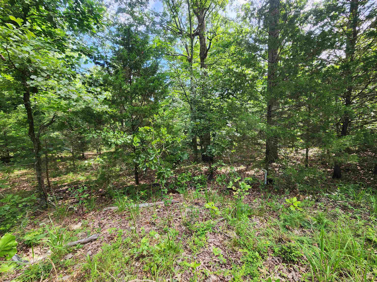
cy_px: 141
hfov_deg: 106.2
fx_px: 142
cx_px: 188
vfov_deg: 89.9
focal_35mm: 13
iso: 50
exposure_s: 1/120
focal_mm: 2.2
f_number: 2.2
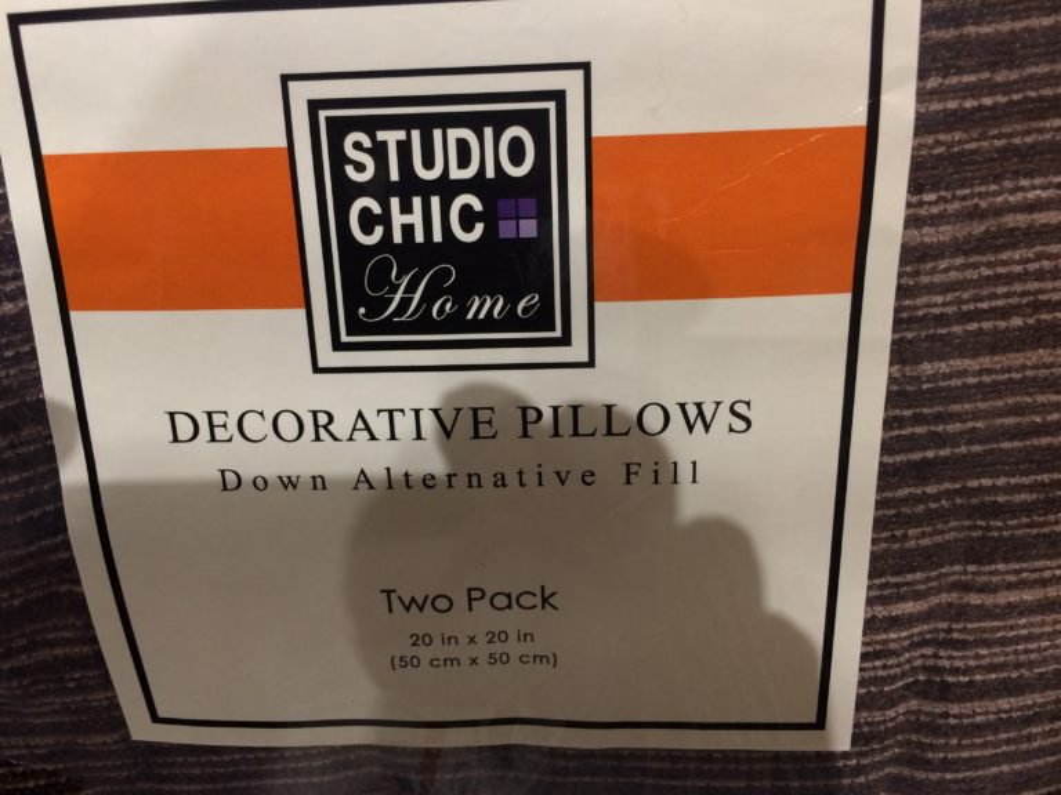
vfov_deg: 48.2
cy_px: 398
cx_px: 530
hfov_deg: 61.7
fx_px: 889
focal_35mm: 29
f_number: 2.2
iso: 160
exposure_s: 1/33
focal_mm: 4.15
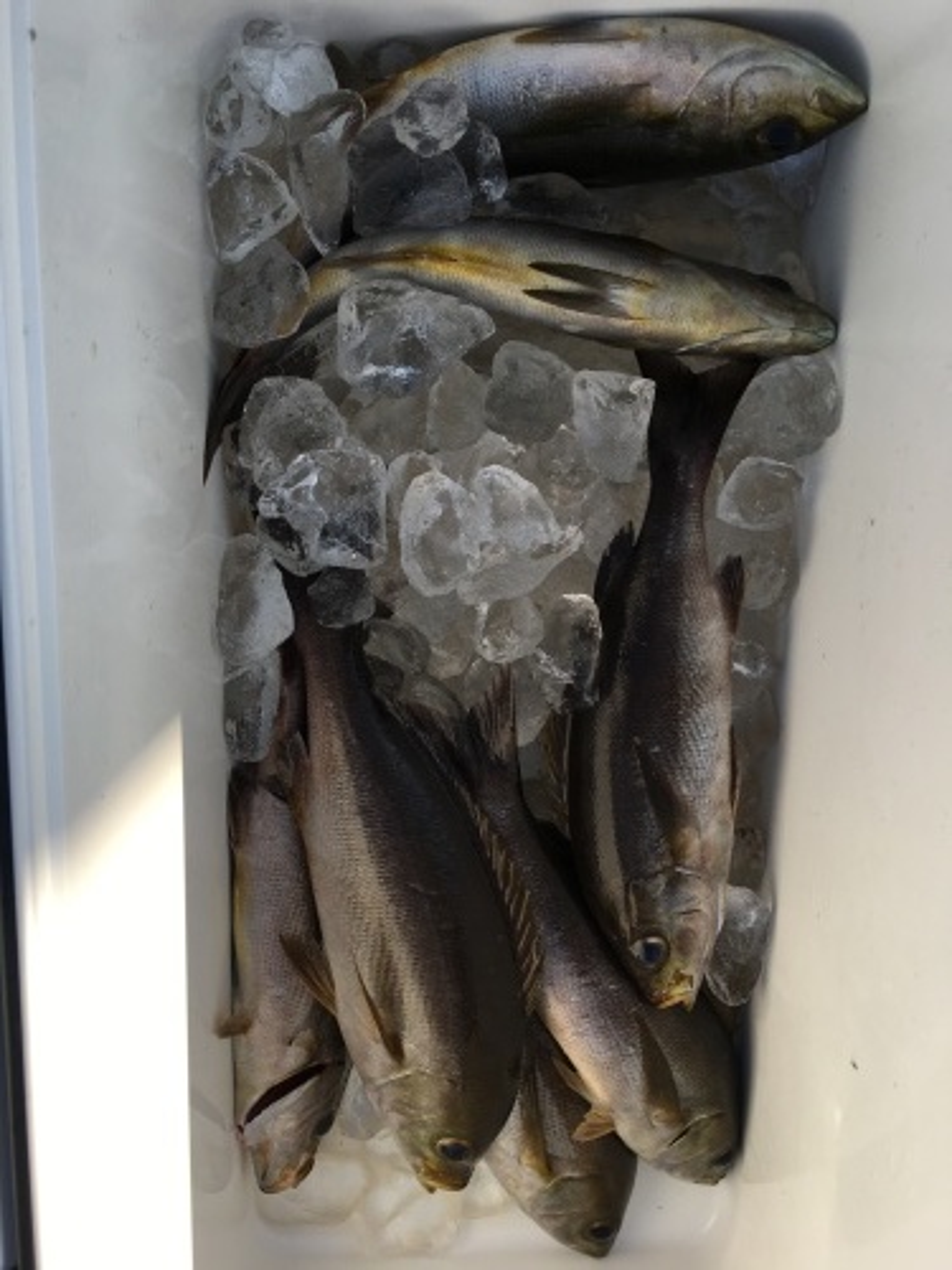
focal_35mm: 29
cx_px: 476
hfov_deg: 48.2
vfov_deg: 61.7
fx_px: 1063
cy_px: 635
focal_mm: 4.15
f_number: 2.2
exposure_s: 1/785
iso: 25
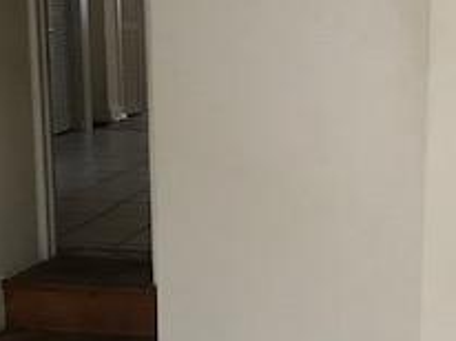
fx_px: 1145
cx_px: 243
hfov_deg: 22.5
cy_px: 206
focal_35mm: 87
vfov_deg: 16.9
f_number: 1.8
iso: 100
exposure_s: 1/9
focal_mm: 3.99
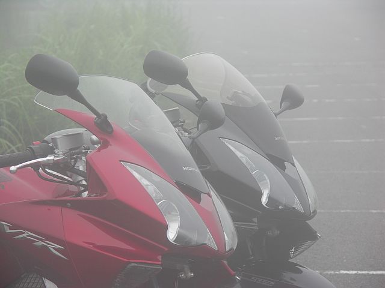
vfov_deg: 8.9
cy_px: 144
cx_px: 192
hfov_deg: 11.8
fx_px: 1857
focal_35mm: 167
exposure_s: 1/200
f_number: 3.5
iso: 80
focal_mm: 43.1
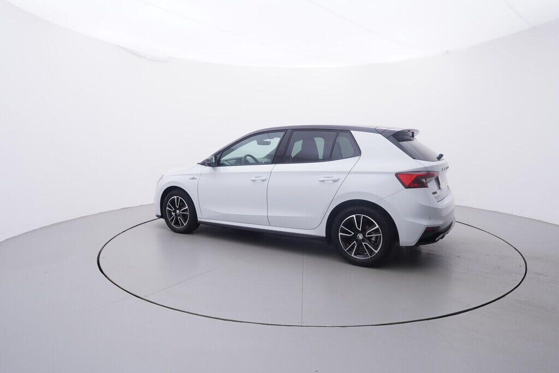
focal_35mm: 22
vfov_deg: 56.2
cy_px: 186
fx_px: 350
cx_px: 280
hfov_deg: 77.3
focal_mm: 15
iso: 200
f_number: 5
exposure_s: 1/80
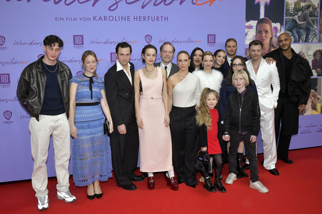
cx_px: 161
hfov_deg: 60.3
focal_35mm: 31
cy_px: 107
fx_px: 277
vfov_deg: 42.3
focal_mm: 31
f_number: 9
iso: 2000
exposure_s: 1/250
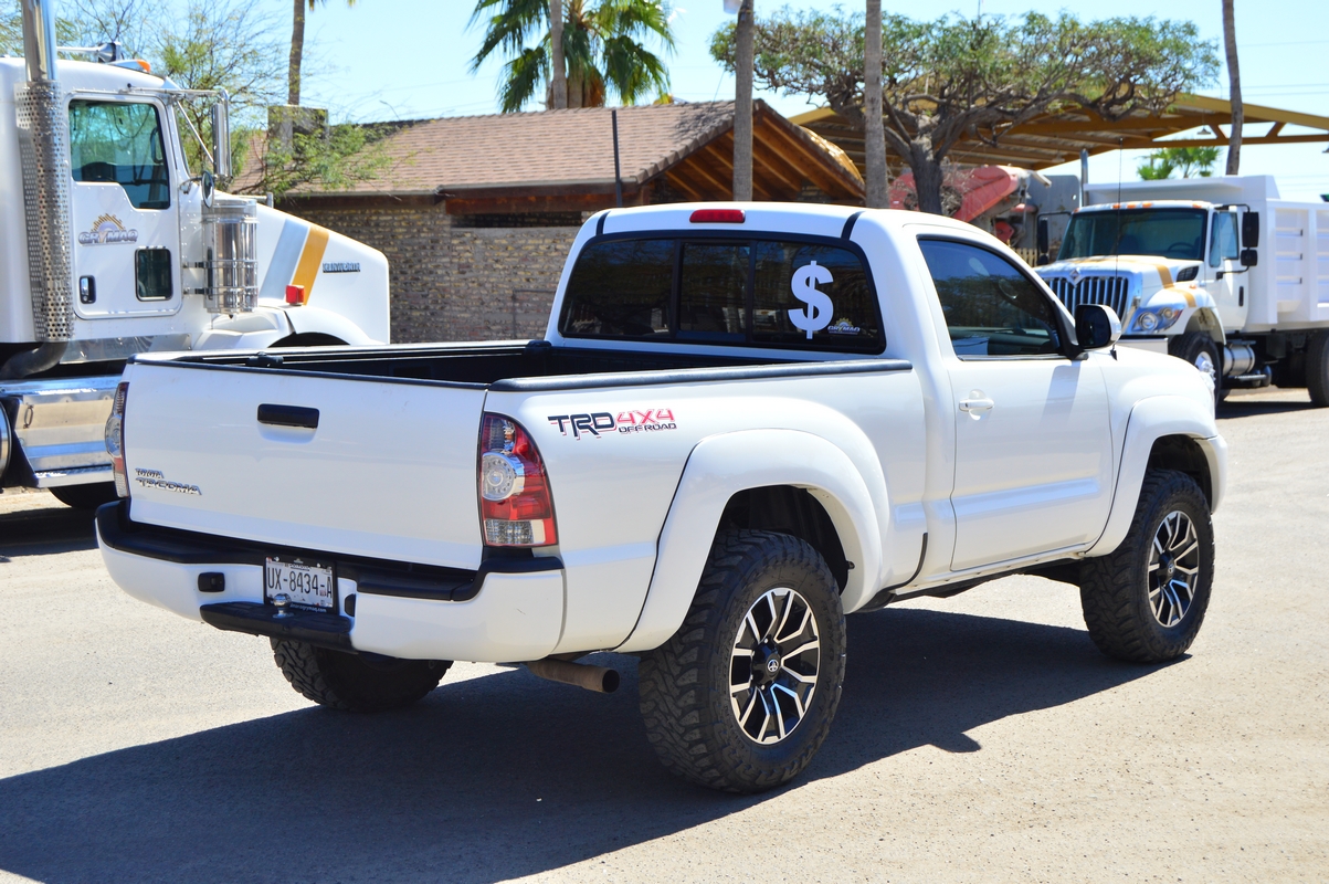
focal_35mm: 57
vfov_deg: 23.7
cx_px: 664
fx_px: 2102
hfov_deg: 35.1
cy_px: 442
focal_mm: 38
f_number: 7.1
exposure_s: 1/400
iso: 200
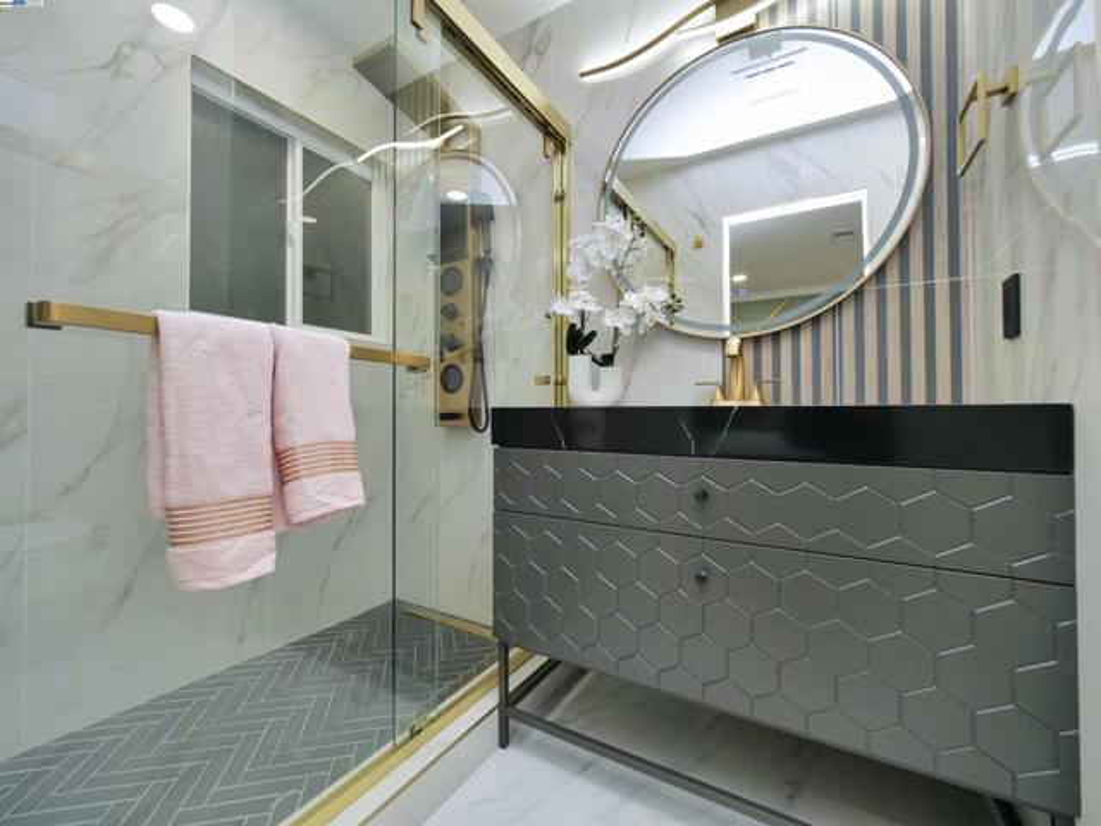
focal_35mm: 14
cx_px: 550
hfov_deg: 102.1
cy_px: 413
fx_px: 445
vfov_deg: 85.7
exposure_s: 1/160
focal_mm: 7
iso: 800
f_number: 4.5
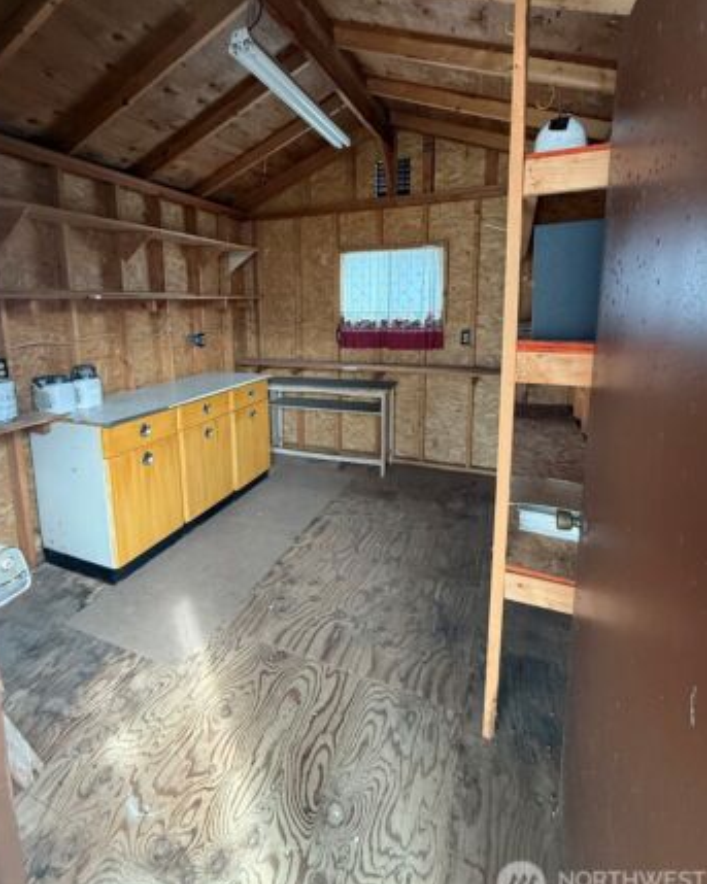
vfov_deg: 88.9
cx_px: 317
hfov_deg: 76.7
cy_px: 372
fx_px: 445
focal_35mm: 17
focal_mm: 2.22
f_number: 2.2
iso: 500
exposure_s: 1/60
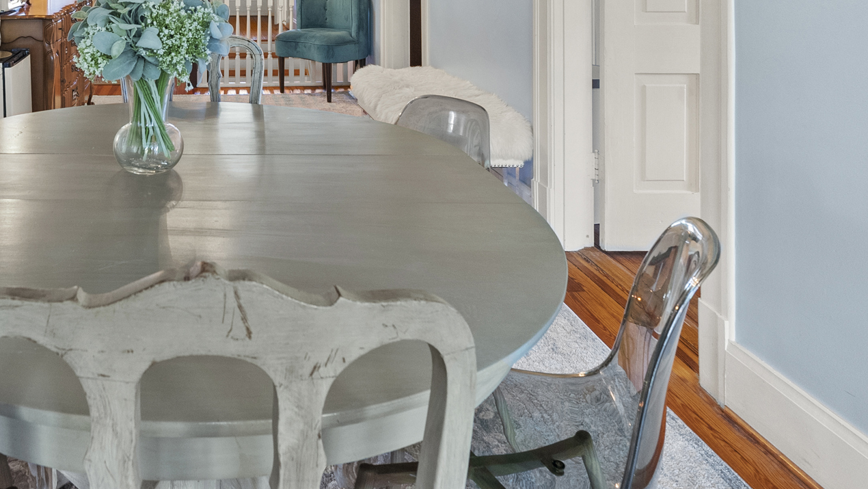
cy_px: -51
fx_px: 760
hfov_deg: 55.9
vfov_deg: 31.5
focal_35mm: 33
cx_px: 195
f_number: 8
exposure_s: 1/2
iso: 1000
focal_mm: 16
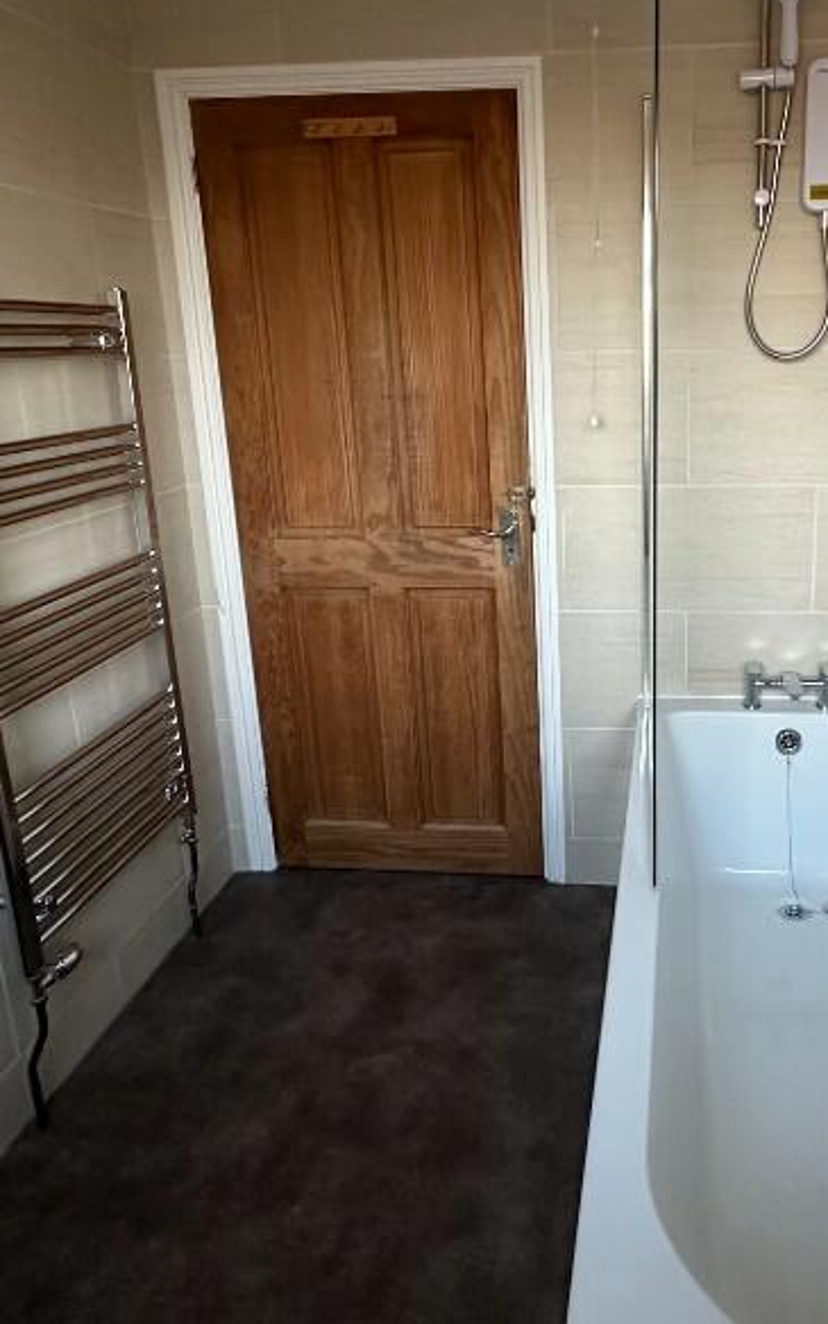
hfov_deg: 46.3
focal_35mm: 26
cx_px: 599
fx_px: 939
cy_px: 565
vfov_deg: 70.0
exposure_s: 1/62
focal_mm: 2.22
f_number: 2.2
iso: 320
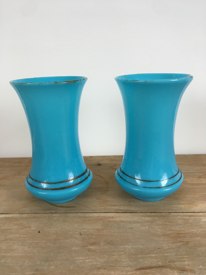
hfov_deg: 48.2
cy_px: 138
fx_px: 230
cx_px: 103
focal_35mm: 29
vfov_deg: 61.7
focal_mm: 4.15
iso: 32
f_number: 2.2
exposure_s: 1/33
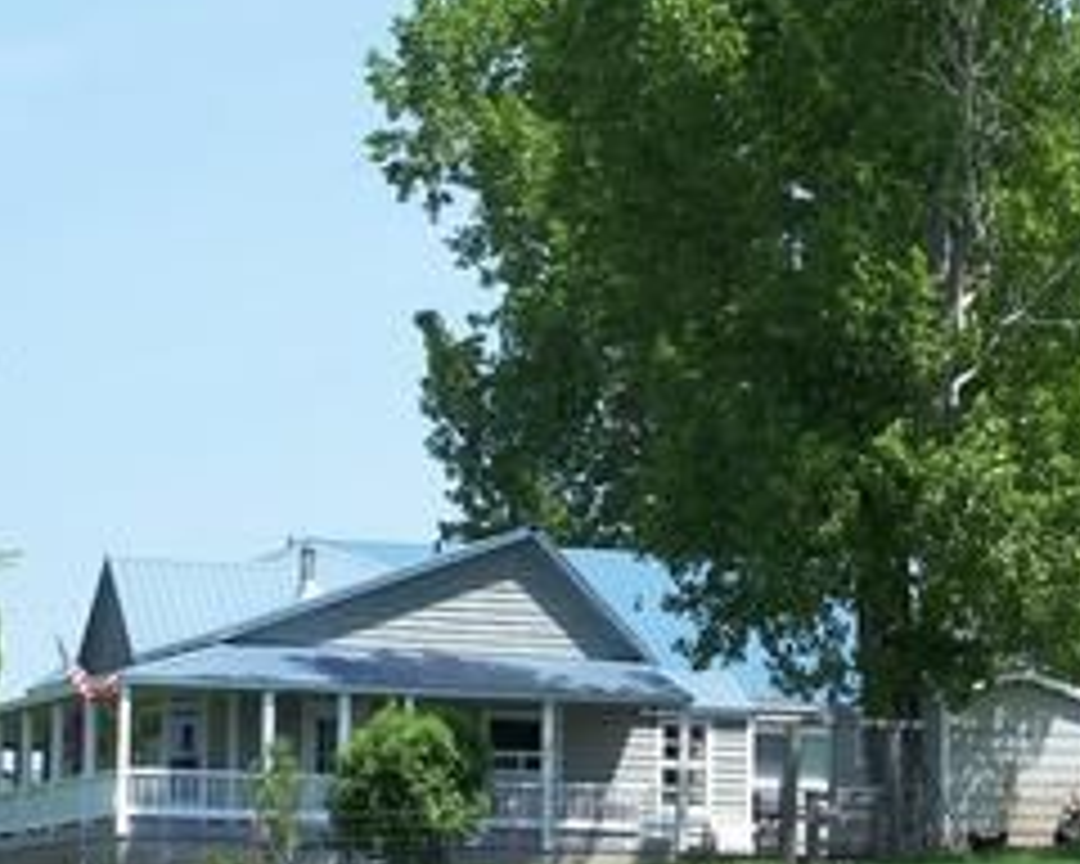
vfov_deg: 9.1
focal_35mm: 170
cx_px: 745
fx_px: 5434
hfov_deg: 11.3
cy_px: 479
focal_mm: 17.5
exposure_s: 1/750
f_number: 3.2
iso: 80
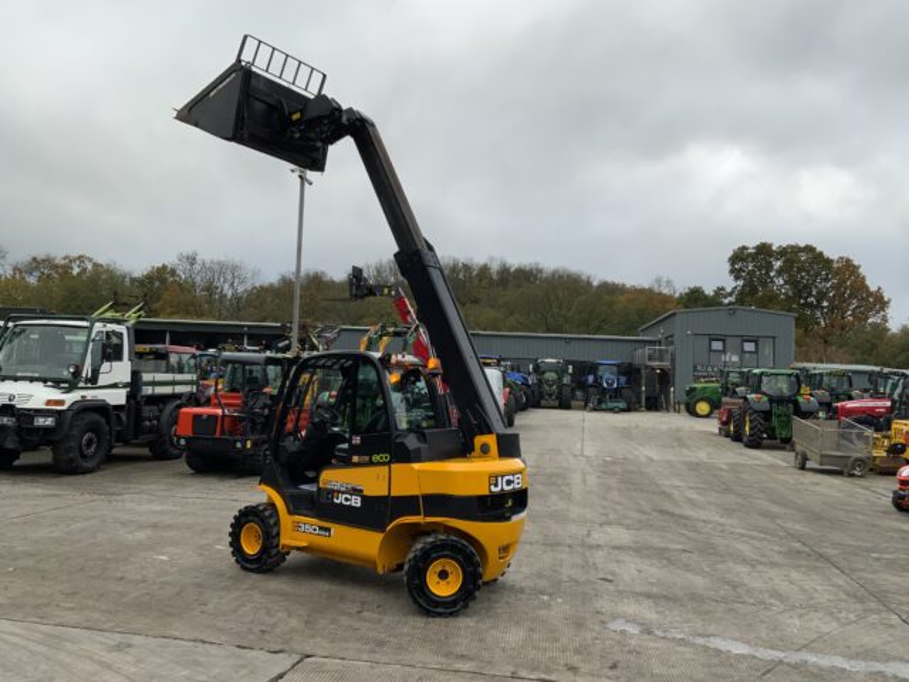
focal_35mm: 29
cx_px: 454
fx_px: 762
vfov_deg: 48.2
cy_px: 341
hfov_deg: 61.7
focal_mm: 3
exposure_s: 1/180
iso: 16
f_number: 1.8
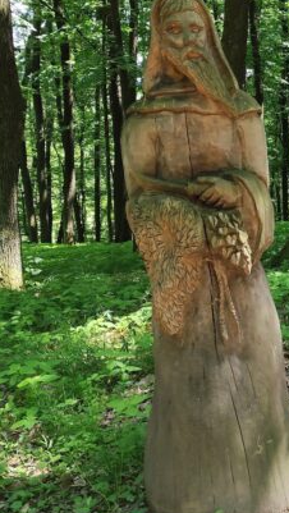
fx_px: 653
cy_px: 220
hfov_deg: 21.7
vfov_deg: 42.8
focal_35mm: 48
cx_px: 408
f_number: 1.65
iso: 80
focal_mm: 6.19
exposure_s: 1/100
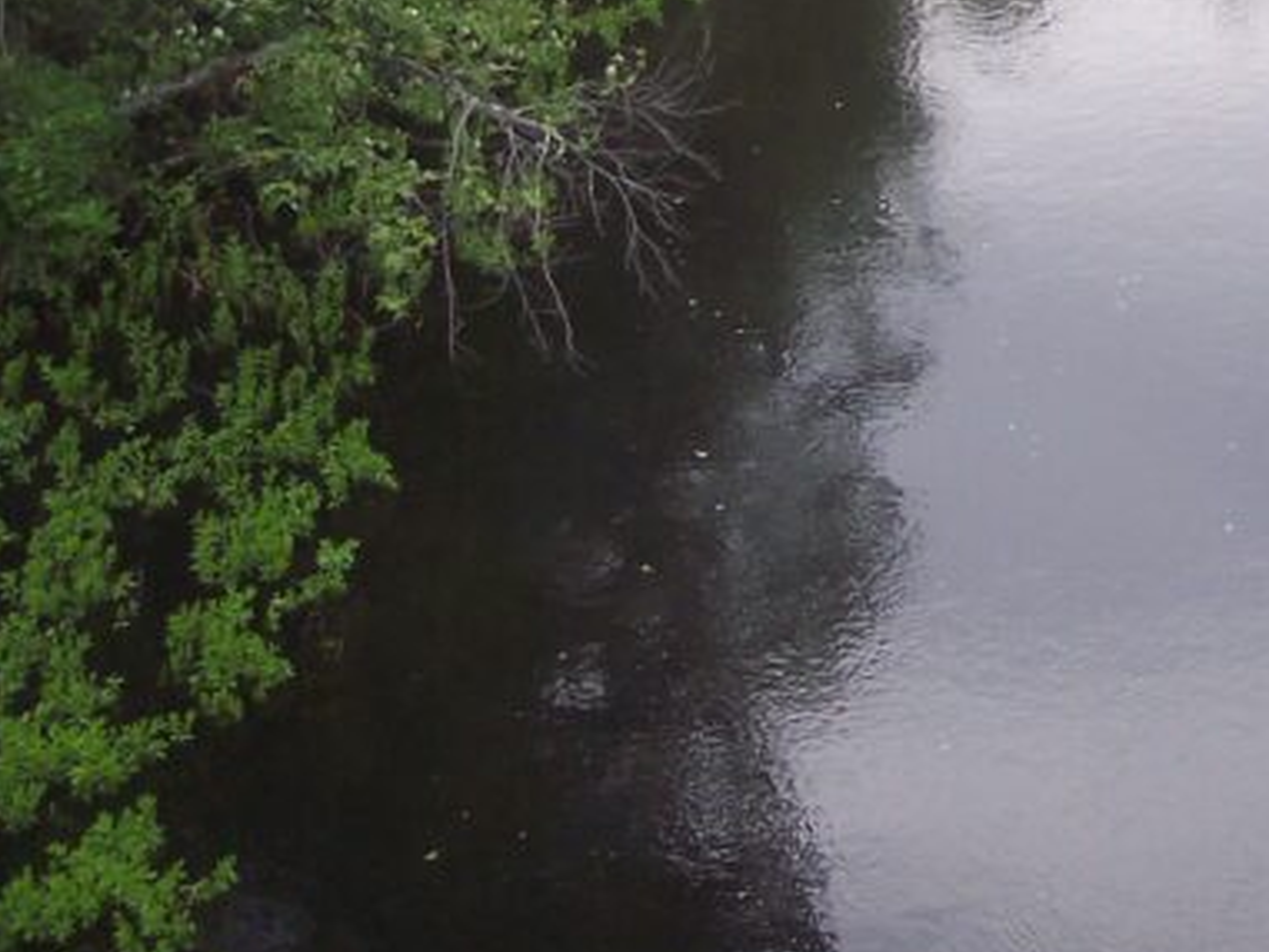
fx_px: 3740
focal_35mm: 102
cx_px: 1595
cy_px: -238
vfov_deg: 14.0
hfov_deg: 18.1
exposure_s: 1/180
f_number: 2.8
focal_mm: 8
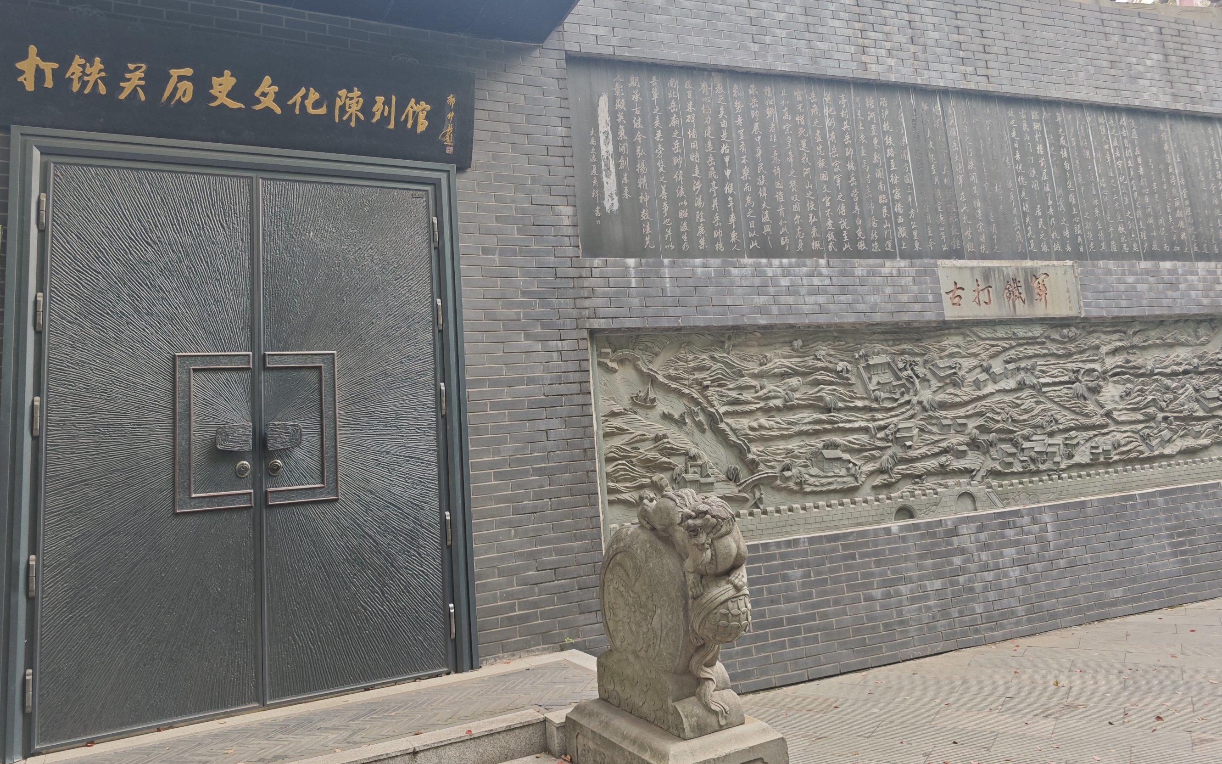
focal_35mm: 25
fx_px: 833
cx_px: 598
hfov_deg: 72.5
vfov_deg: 48.9
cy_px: 302
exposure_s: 1/92.6
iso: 100
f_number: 1.42
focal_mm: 6.68
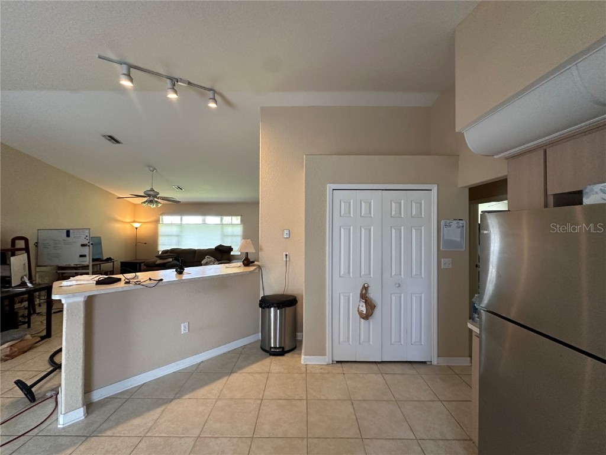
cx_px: 303
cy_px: 228
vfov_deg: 85.7
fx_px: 245
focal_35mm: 14
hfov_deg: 102.1
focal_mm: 2.22
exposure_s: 1/60
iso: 250
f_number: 2.2
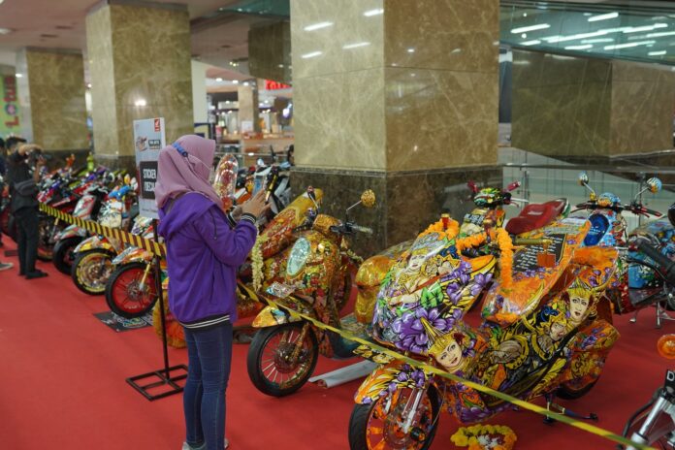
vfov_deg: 37.9
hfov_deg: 54.4
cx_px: 338
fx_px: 656
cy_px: 225
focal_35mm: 35
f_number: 3.2
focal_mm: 35
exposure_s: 1/100
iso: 1600
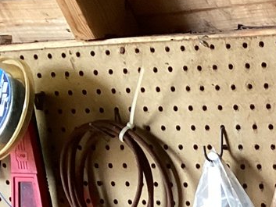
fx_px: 1061
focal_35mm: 133
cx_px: 441
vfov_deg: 10.9
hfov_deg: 13.7
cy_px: 272
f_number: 2.4
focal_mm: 3.3
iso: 125
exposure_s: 1/60
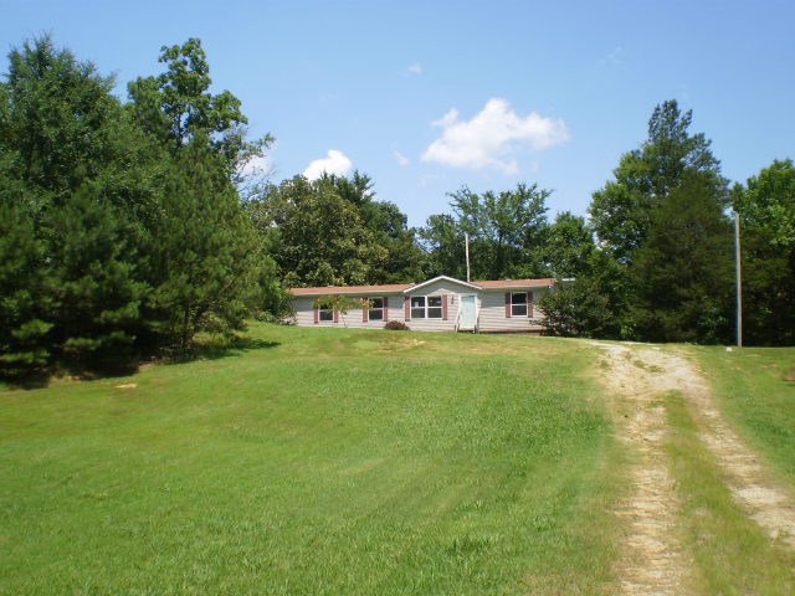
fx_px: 827
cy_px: 298
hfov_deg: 51.4
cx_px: 398
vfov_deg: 39.7
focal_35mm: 36
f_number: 4.6
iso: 64
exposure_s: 1/500
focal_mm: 6.3
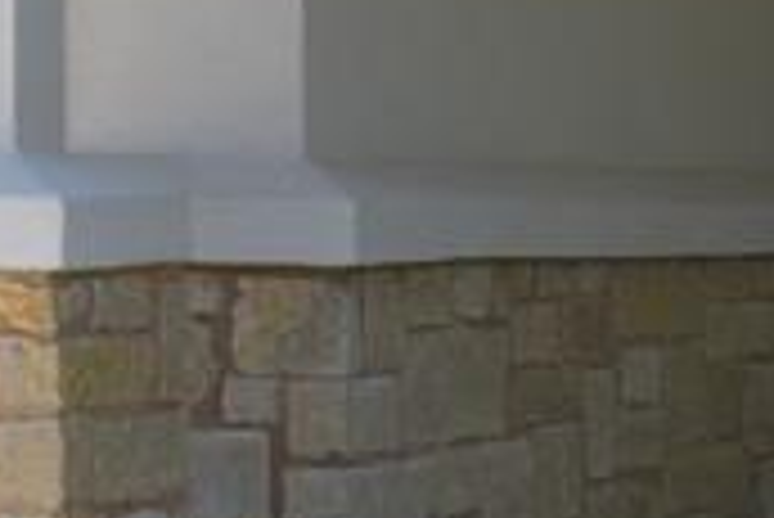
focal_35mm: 223
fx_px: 4798
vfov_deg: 6.2
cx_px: 1102
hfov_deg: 9.0
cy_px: 464
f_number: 9
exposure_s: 1/320
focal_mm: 25
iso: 200
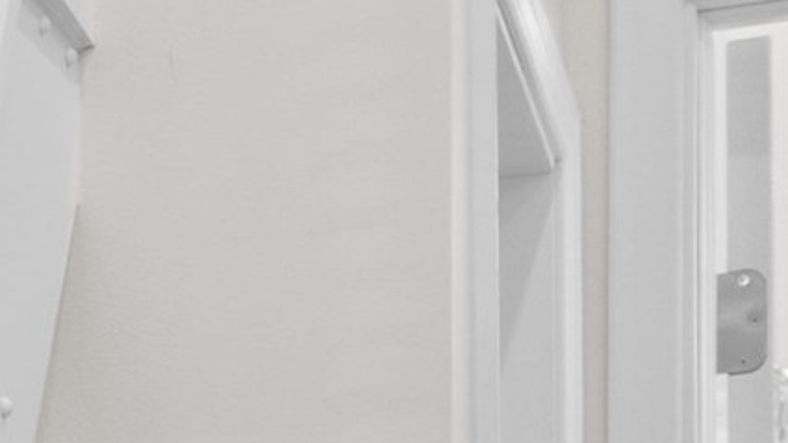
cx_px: -1335
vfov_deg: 8.0
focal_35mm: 144
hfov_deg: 11.3
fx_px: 3009
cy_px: 930
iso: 100
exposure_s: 1.6
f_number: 5
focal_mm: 13
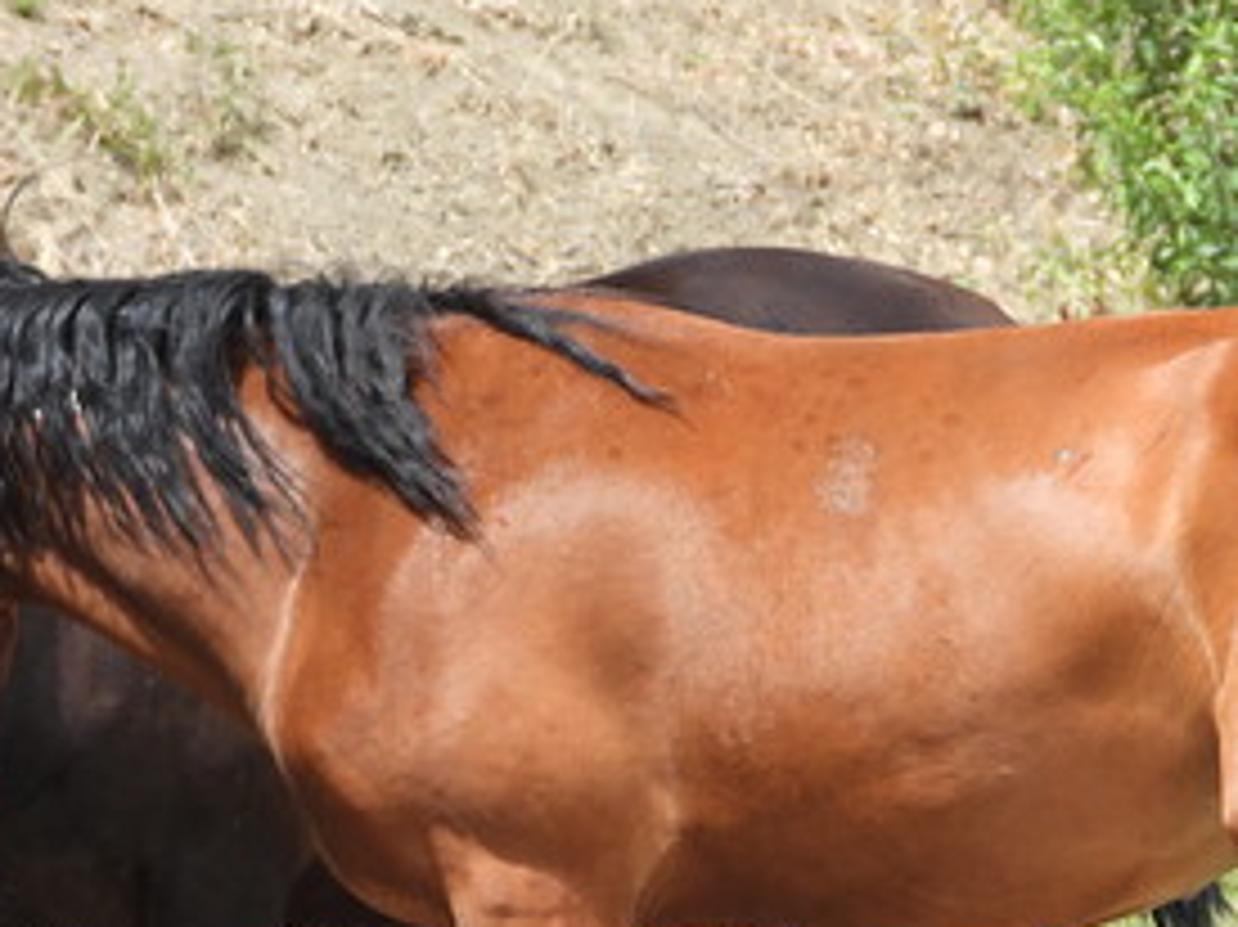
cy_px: 958
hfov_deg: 1.9
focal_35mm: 1019
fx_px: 36427
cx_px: 648
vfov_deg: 1.5
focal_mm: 83.9
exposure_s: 1/250
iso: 125
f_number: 5
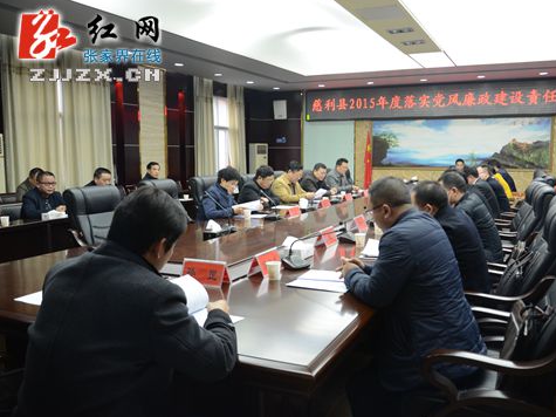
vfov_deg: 46.8
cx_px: 321
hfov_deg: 59.7
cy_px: 206
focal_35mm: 30
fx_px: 482
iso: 900
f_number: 5
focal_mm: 18
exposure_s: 1/30
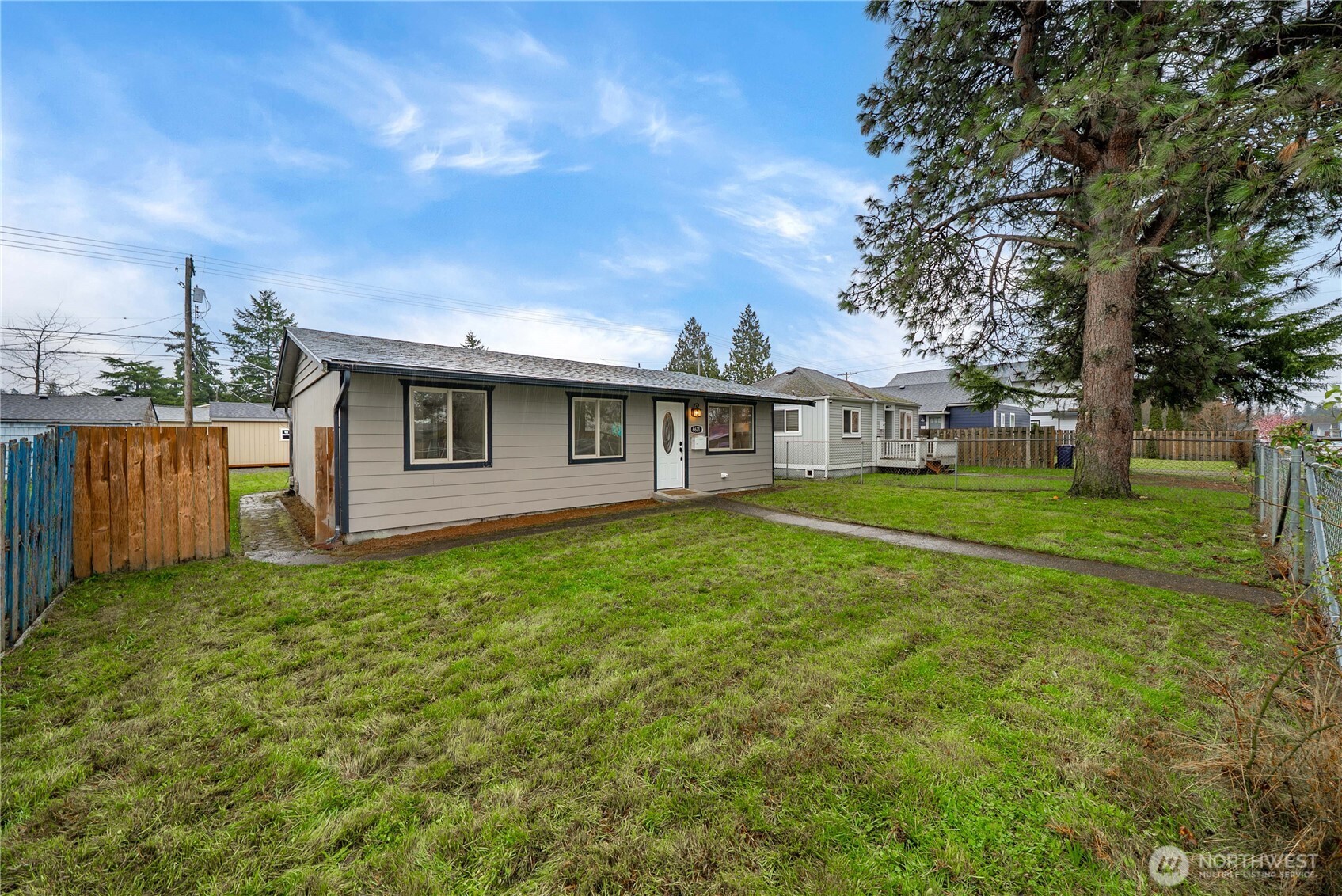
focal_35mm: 12
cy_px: 448
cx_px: 671
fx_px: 448
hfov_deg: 112.6
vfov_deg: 90.1
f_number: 7.1
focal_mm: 12
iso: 80
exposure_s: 1/30
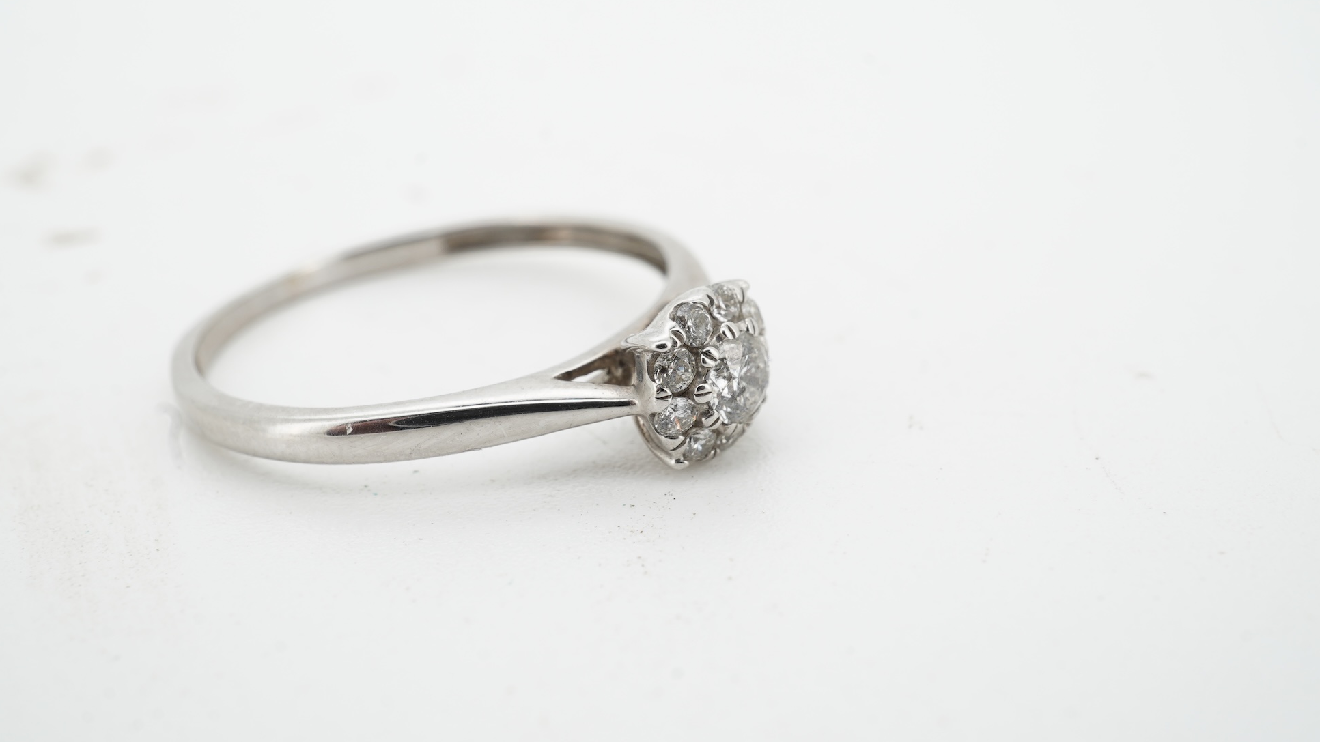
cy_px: 318
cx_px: 654
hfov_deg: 42.9
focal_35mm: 48
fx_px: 1680
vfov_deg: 24.9
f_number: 22
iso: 200
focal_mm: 30
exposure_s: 1/100
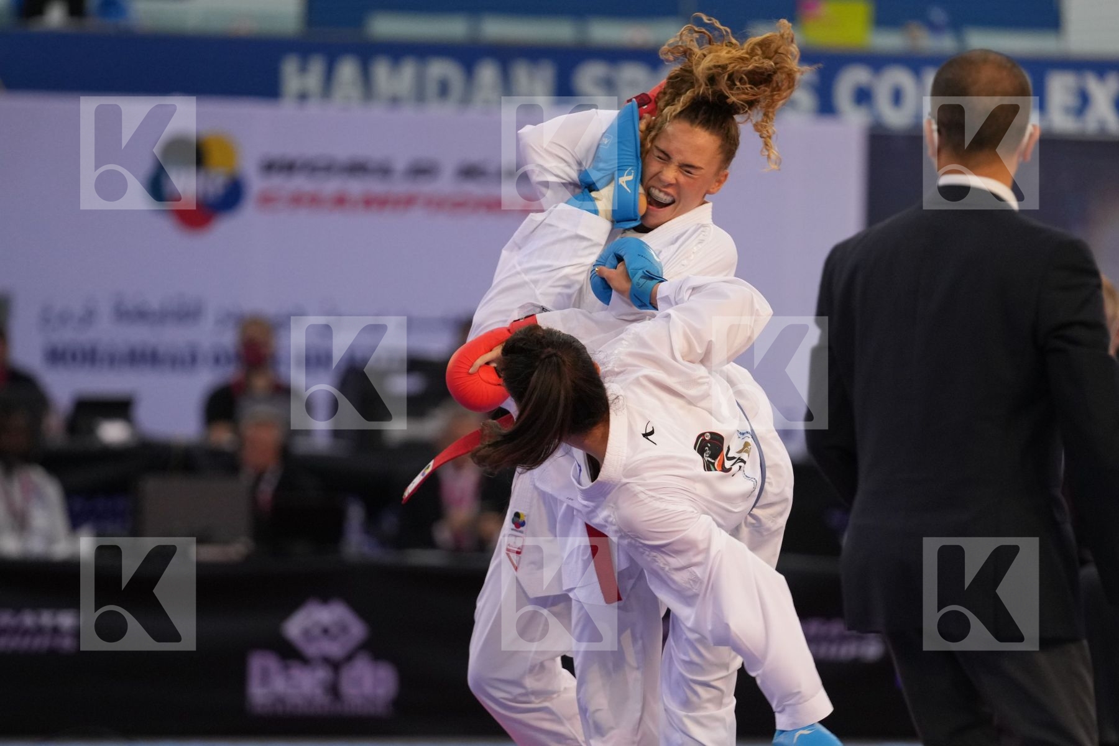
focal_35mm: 300
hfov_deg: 6.9
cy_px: 373
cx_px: 560
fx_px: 9324
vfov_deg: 4.6
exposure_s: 1/1000
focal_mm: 200
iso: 2000
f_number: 2.8
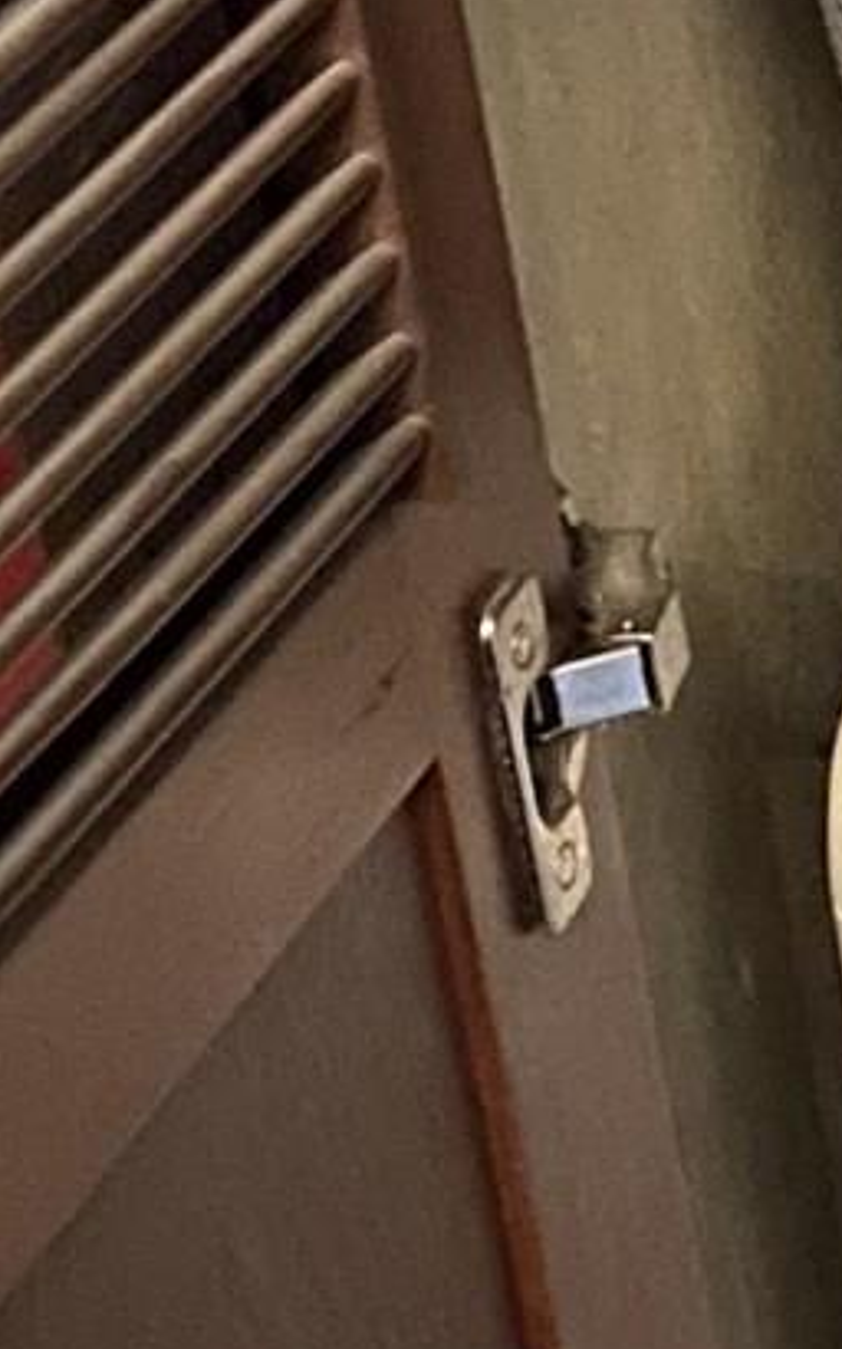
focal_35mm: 155
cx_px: 2365
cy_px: 500
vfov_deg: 13.5
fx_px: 5695
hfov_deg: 7.6
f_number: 1.8
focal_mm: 4.25
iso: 500
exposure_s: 1/8
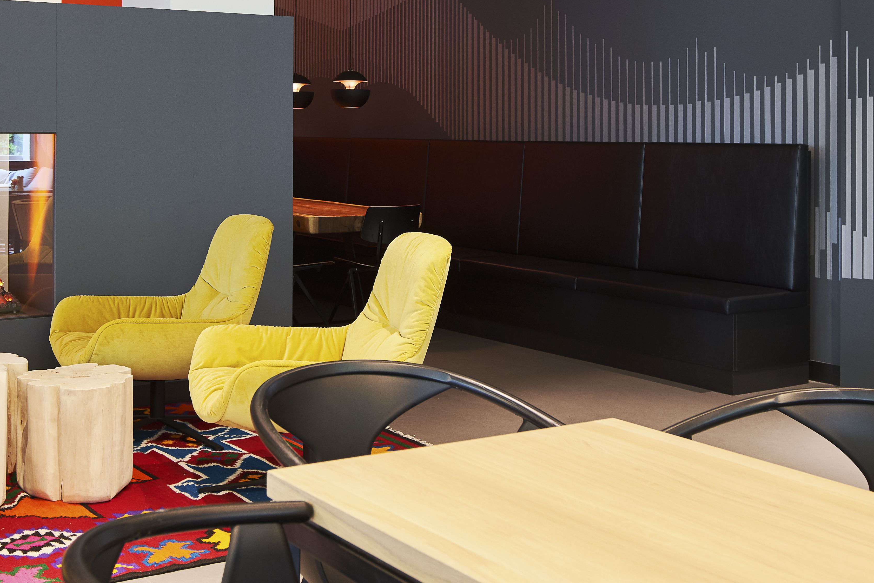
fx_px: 1263
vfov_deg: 25.6
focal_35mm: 52
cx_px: 333
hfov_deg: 38.0
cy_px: 137
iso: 160
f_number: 4
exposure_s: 1/5
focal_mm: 22
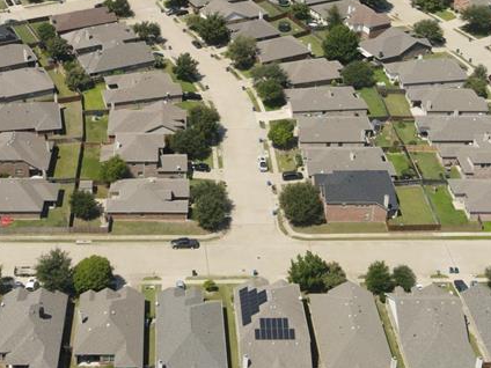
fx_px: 823
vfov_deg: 24.3
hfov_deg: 33.1
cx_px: 182
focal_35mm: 58
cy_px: 19
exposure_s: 1/180
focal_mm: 4.5
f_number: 2.8
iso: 110
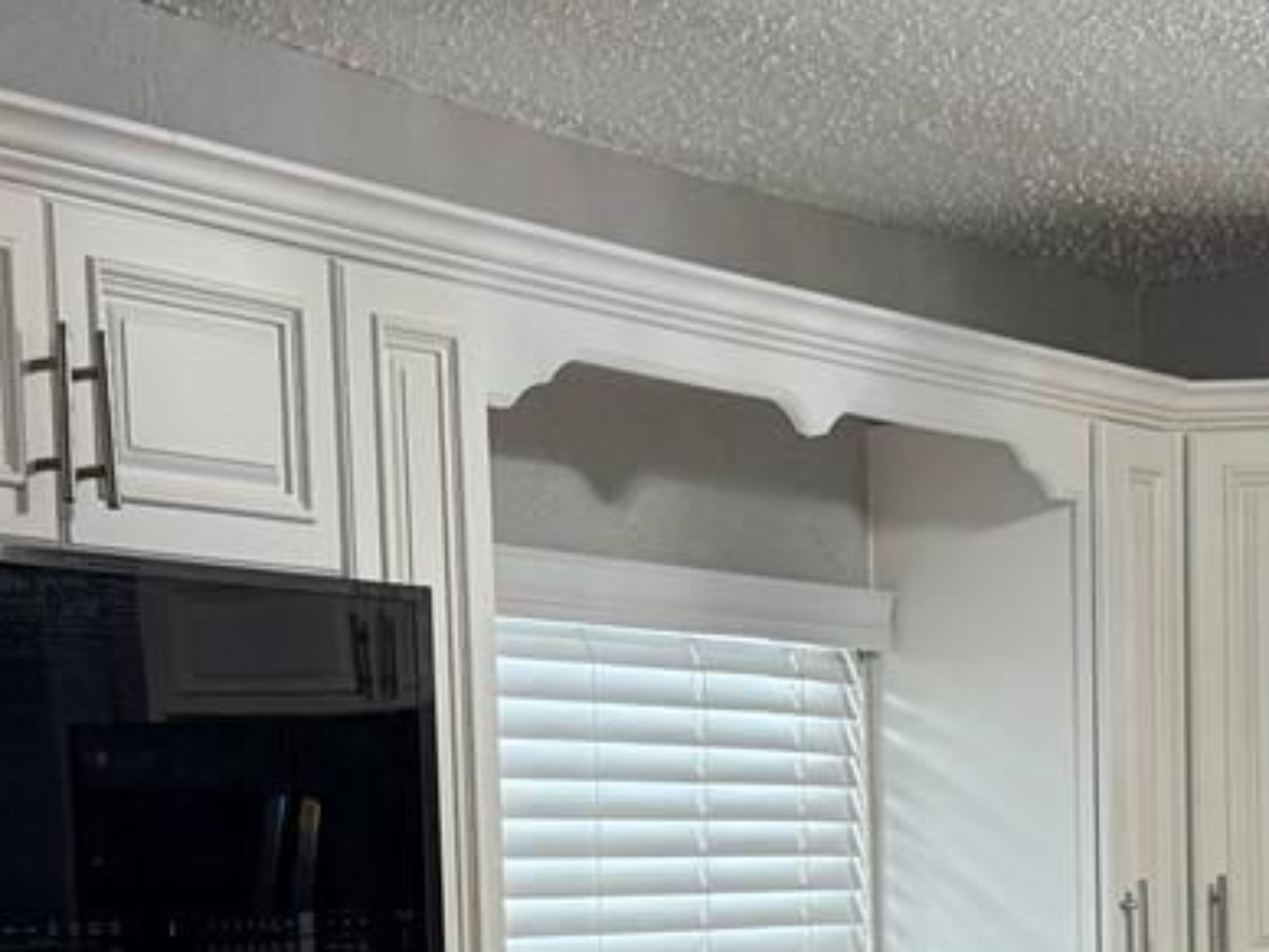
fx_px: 3629
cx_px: 585
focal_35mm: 99
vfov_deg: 14.3
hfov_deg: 19.8
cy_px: 1276
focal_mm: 6.76
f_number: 1.78
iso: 200
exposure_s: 1/60
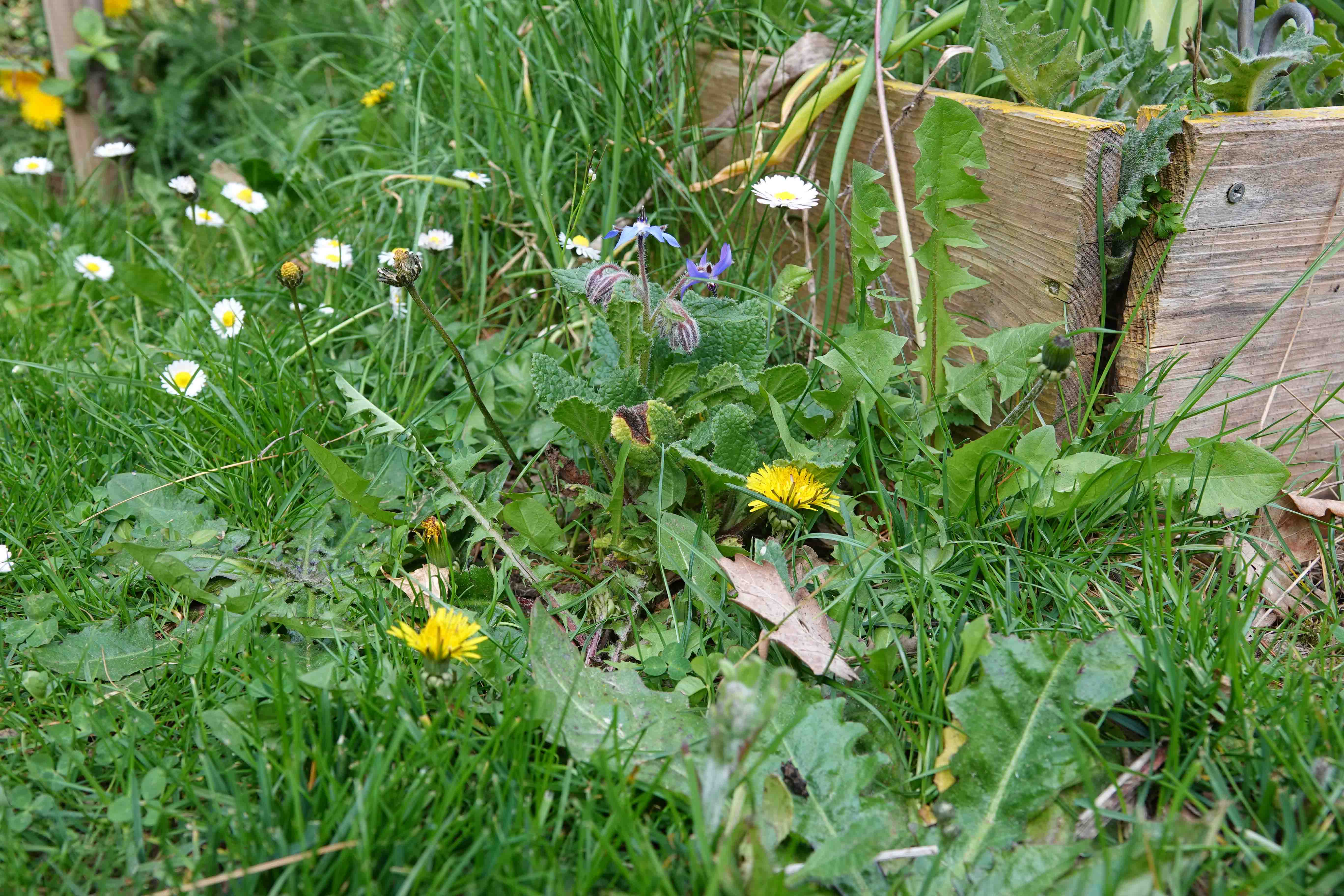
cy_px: 448
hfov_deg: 55.8
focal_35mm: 34
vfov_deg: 38.9
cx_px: 672
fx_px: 1269
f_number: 2.8
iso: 100
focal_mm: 12.33
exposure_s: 1/125
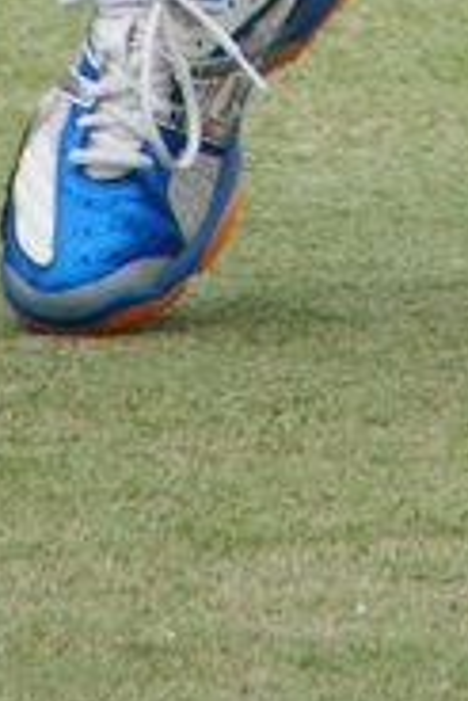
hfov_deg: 0.7
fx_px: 38029
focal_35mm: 1954
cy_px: -1562
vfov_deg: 1.1
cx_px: 614
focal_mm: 200
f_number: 7.1
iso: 200
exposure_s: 1/320
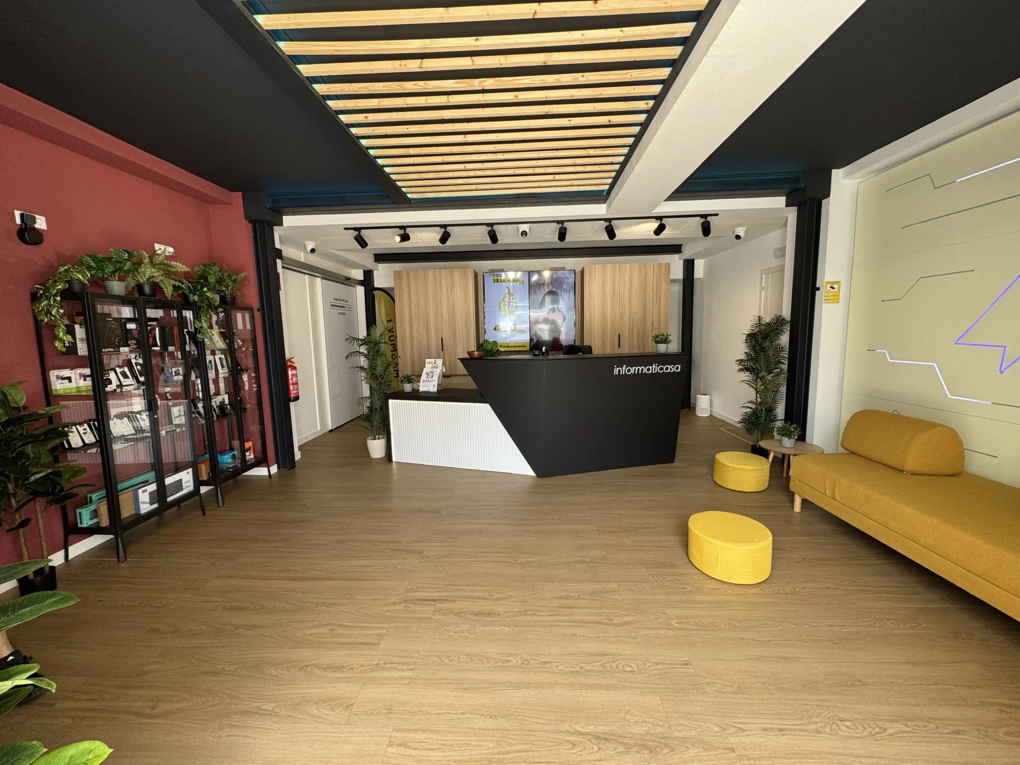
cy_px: 382
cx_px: 510
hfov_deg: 102.1
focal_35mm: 14
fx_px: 413
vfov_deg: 85.7
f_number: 2.2
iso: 64
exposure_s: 1/99
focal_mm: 2.22
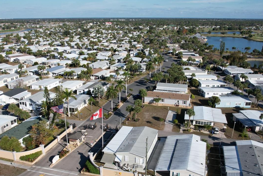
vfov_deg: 39.7
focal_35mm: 33
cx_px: 132
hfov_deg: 57.2
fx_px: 241
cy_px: 107
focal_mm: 8.38
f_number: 2.8
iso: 120
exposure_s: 1/800
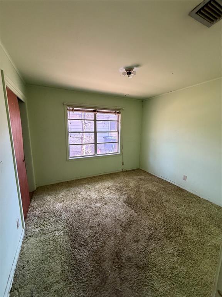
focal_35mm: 14
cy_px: 148
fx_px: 120
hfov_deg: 85.7
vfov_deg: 102.1
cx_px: 111
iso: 320
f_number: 2.2
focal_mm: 2.22
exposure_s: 1/60
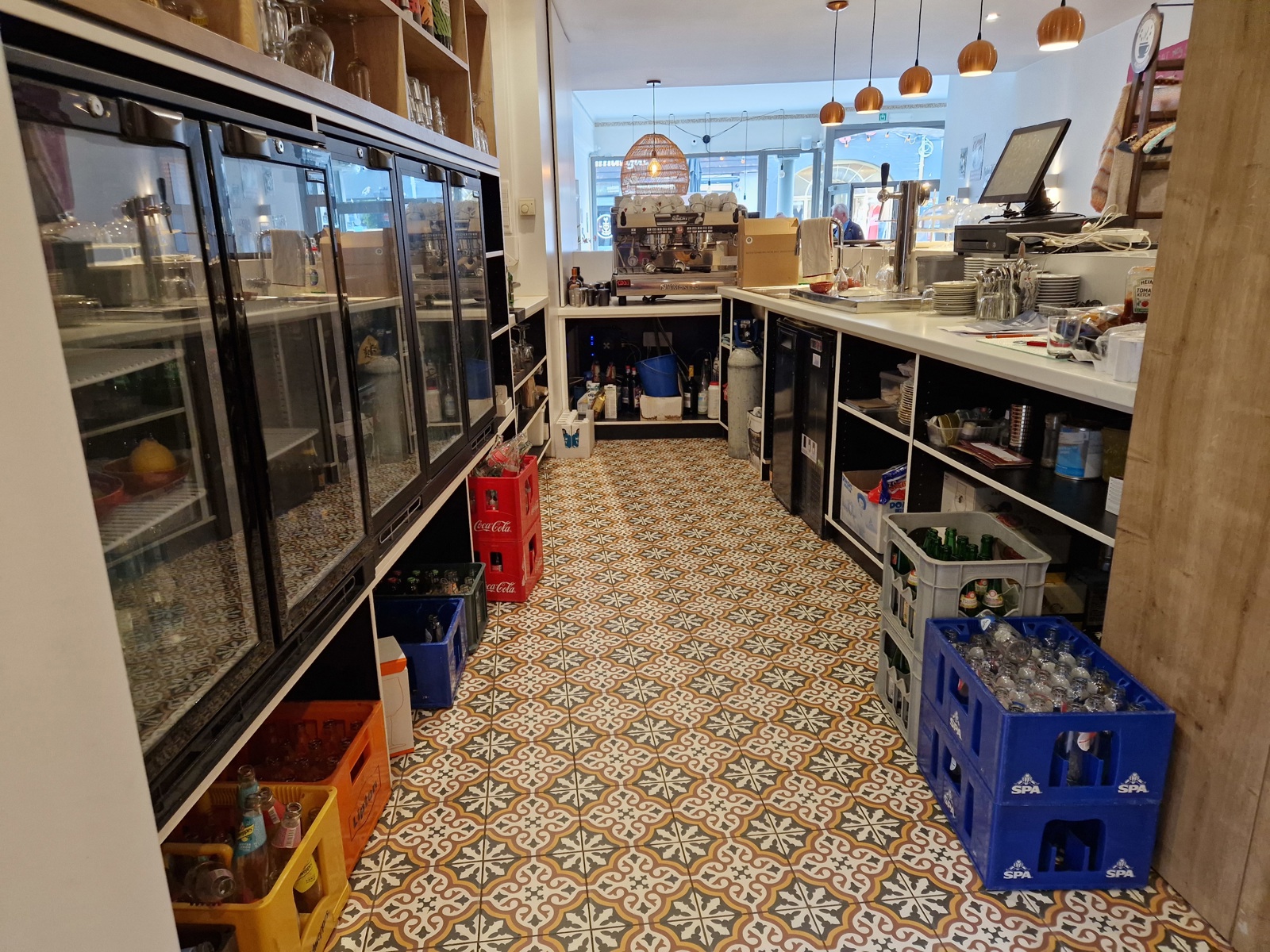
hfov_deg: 73.9
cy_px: 476
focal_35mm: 23
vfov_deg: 58.9
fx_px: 844
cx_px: 635
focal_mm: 5.4
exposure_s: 1/100
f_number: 1.8
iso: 500
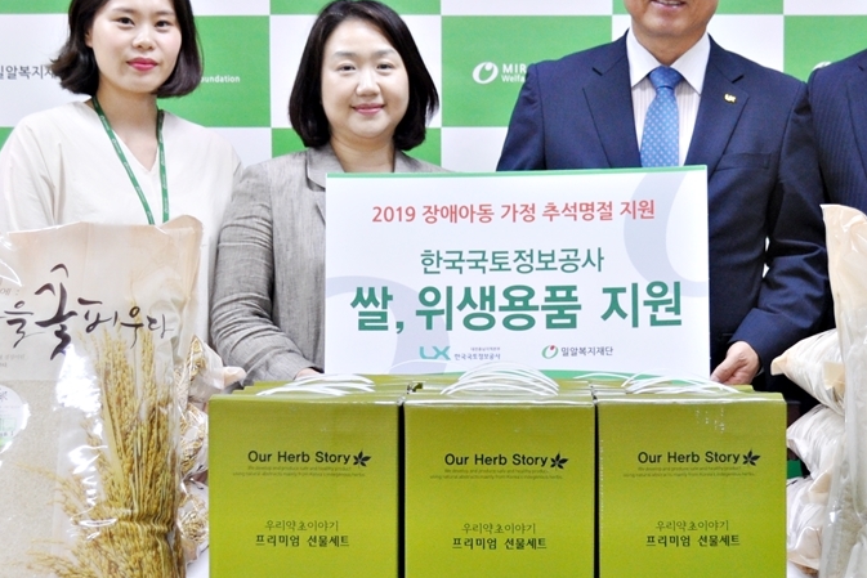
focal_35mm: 58
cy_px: 160
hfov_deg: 34.3
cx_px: 536
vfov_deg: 23.2
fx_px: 1397
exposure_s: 1/100
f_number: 5
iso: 640
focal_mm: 26
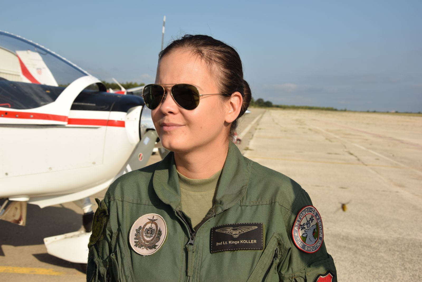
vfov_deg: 25.8
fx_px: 615
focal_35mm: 52
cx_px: 211
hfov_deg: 37.8
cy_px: 141
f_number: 10
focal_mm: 35
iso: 100
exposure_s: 1/400
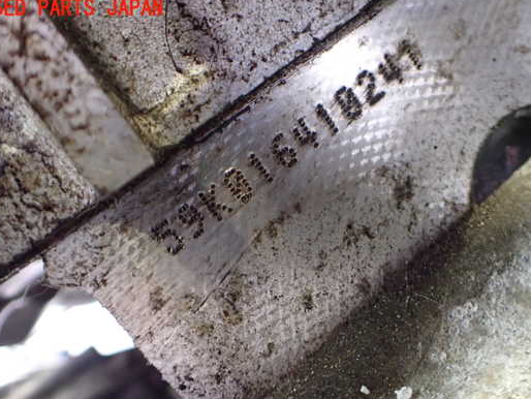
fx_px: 537
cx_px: 285
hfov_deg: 52.6
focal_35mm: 35
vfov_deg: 40.6
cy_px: 228
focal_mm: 5.4
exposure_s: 1/30
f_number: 2.3
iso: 800
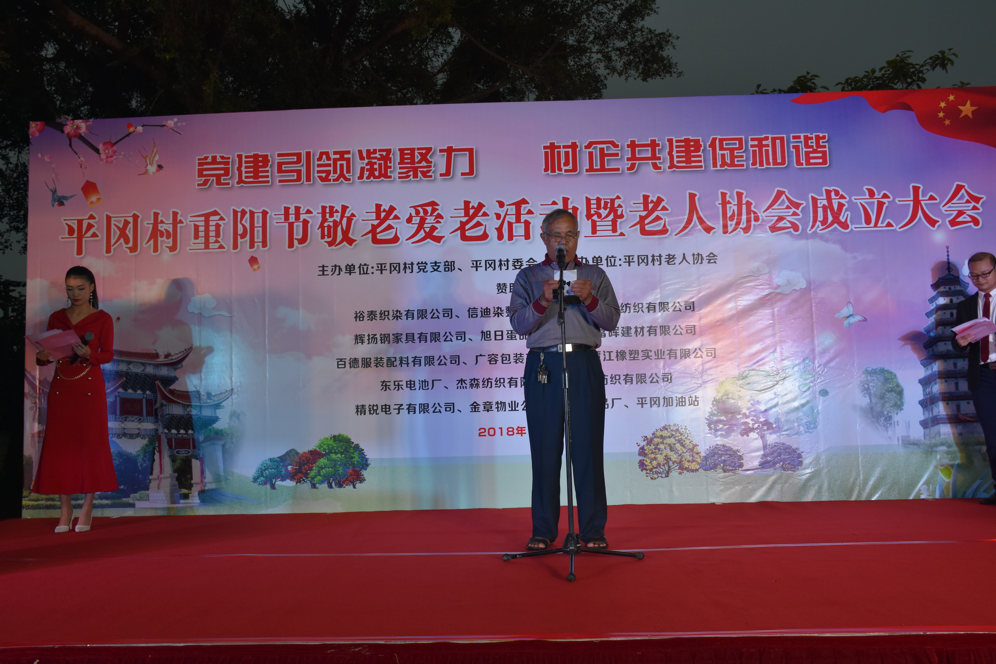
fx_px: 913
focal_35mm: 33
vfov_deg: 40.0
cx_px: 498
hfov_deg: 57.2
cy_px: 332
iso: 800
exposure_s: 1/160
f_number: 6.3
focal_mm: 22
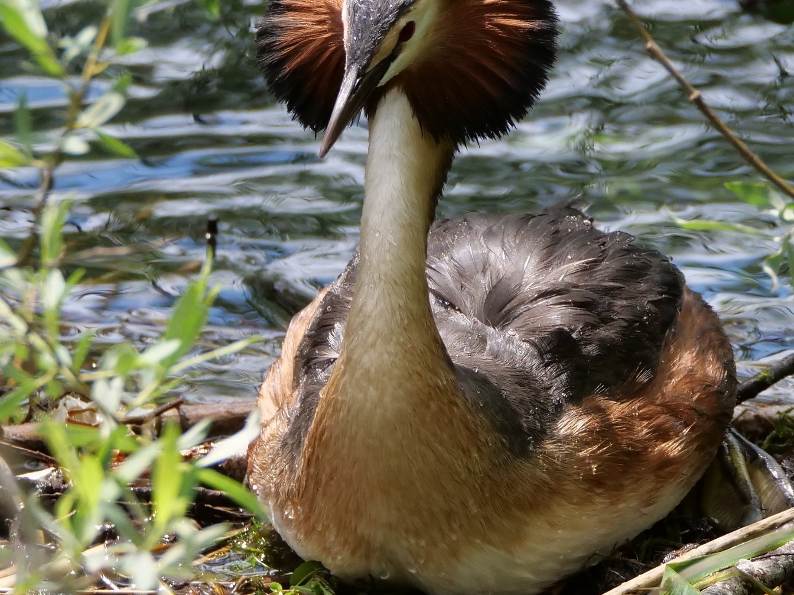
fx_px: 11721
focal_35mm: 511
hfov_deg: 3.9
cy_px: 244
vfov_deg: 2.9
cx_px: 411
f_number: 5
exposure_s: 1/1600
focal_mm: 195
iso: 640
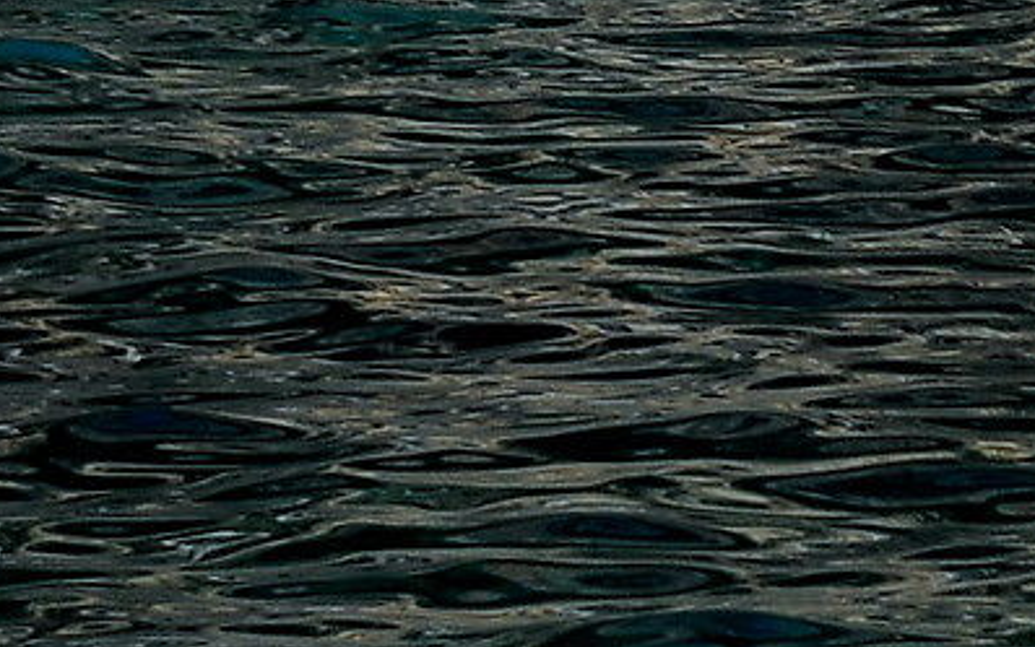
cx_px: 2234
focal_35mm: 522
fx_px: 14728
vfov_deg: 2.5
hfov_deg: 4.0
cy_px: -598
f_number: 7.1
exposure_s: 1/500
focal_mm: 85
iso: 400
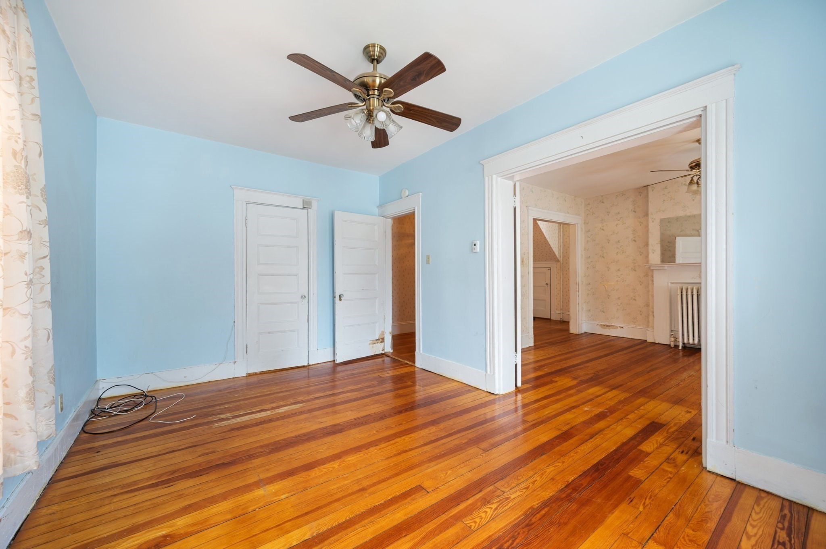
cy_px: 274
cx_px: 413
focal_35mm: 14
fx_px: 321
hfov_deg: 104.3
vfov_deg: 81.1
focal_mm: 14
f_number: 7.1
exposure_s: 1/15
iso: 400
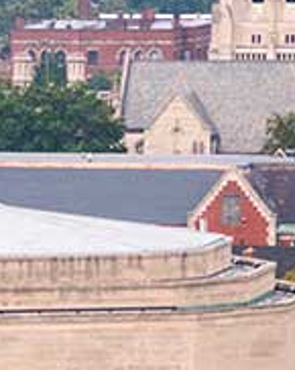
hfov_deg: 2.3
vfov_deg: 2.9
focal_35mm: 658
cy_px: 494
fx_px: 7199
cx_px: -92
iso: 500
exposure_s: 1/1600
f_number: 5.6
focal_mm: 170
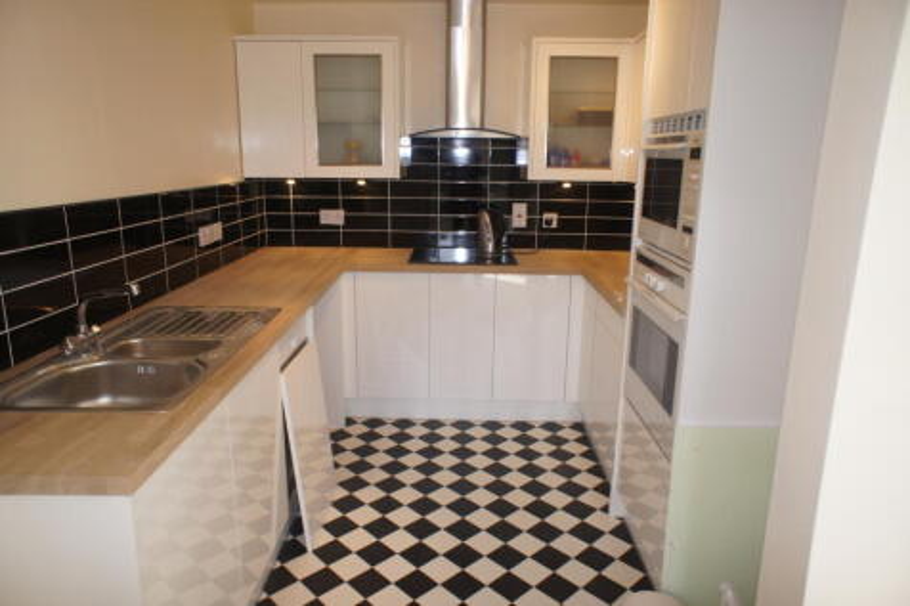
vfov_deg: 53.1
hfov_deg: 73.8
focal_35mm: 24
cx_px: 455
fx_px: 606
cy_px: 303
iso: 200
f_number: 3.5
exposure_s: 1/80
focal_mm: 16
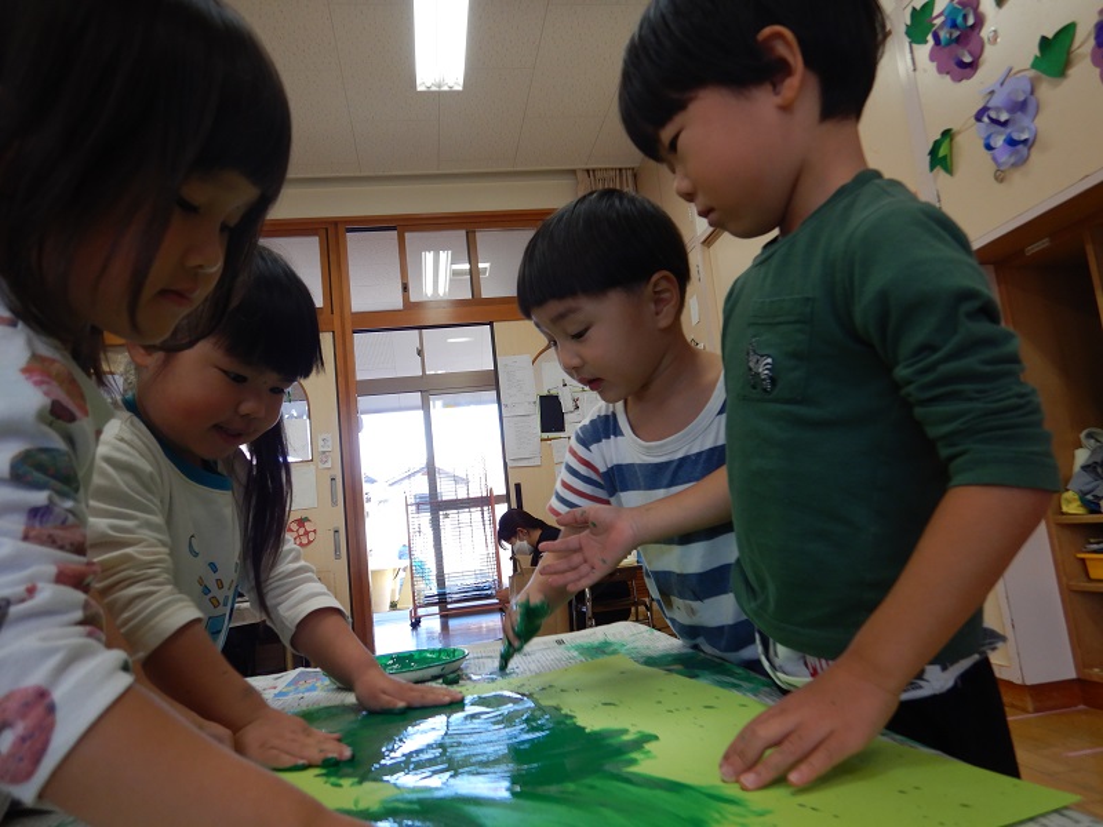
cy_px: 414
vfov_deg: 56.8
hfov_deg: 71.6
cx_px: 552
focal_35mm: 24
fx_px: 765
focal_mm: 4.3
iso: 125
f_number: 2.8
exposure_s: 1/80
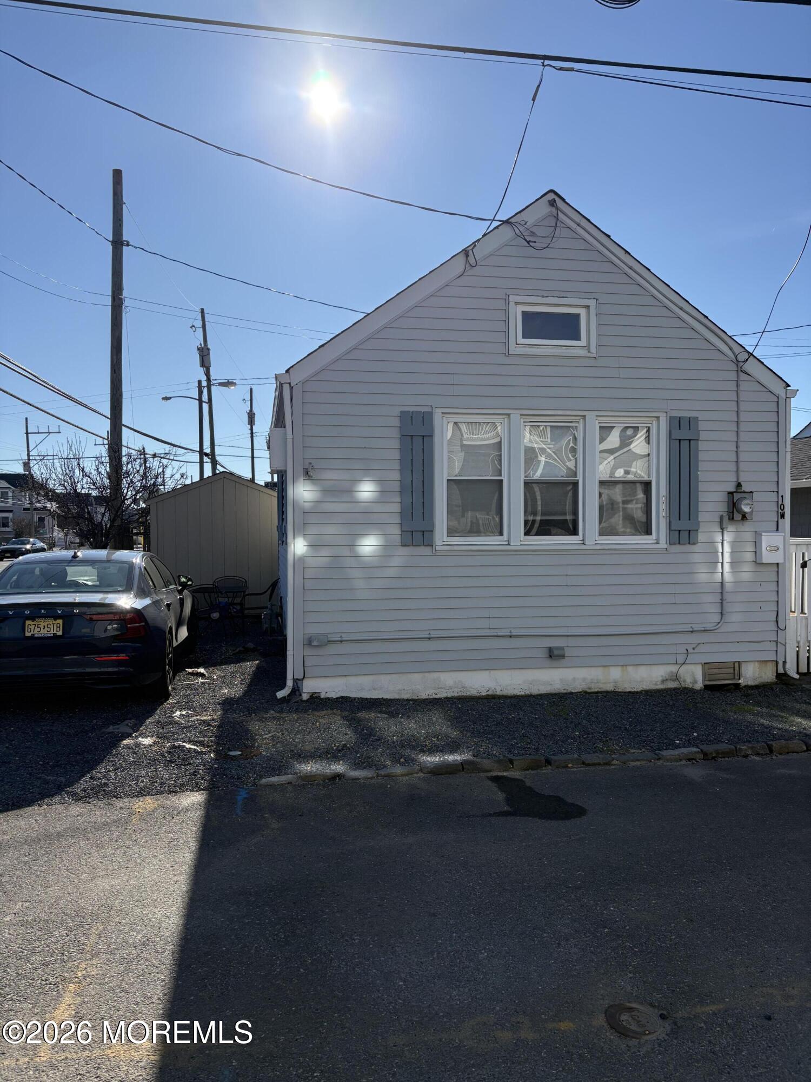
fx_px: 812
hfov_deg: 53.1
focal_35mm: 26
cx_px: 406
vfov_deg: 67.3
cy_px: 541
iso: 64
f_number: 1.6
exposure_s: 1/7813
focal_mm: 5.96
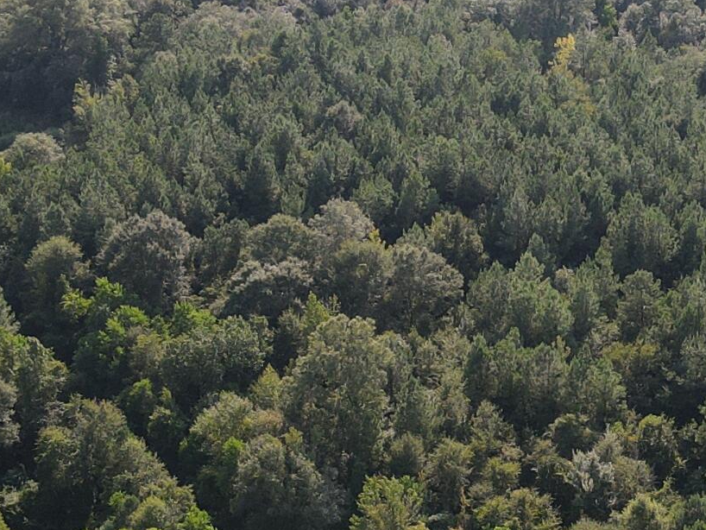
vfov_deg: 16.8
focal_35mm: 88
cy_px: 275
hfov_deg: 21.7
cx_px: 641
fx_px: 1795
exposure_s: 1/320
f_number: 2.8
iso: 100
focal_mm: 4.5
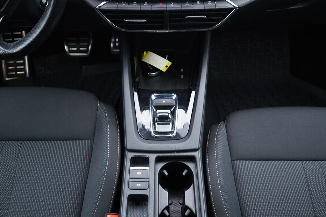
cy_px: 108
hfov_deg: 53.1
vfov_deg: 36.9
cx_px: 163
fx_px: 326
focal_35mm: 36
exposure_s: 1/40
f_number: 2.8
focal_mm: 24
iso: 500
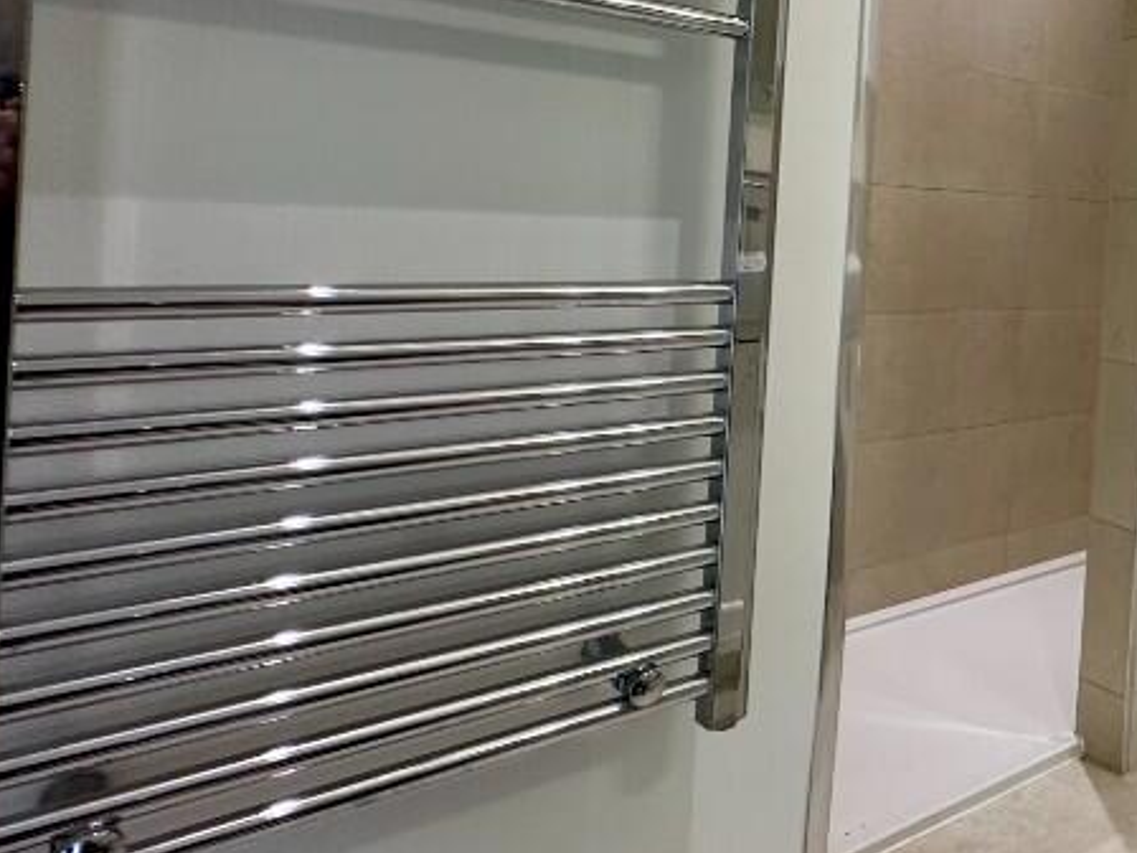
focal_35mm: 32
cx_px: 1272
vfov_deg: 42.9
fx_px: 1051
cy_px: 223
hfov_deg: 43.1
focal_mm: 2.22
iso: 250
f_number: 2.2
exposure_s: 1/50
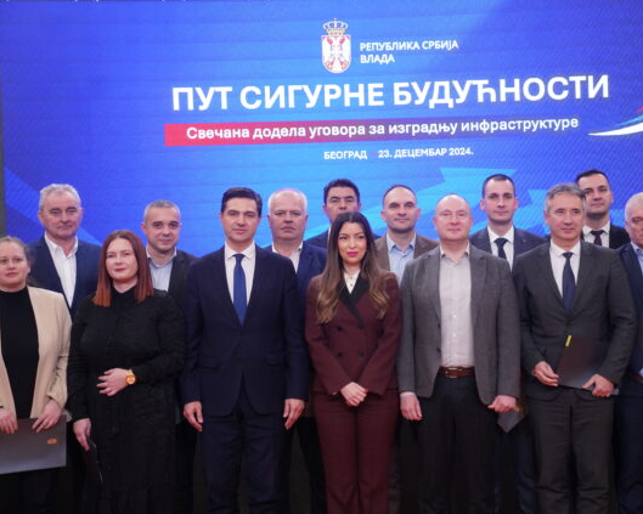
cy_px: 256
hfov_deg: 28.2
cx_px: 388
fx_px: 1275
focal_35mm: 67
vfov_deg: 22.8
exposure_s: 1/500
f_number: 2.8
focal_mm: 59
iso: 2500
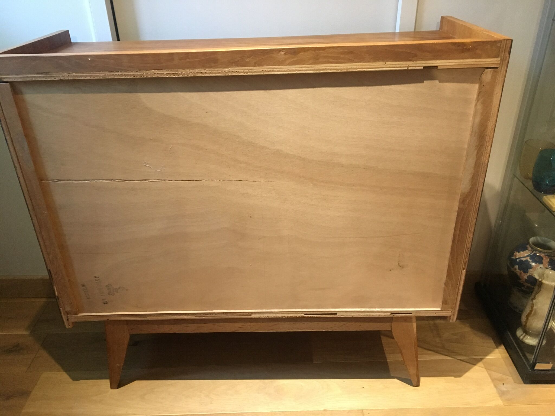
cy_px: 208
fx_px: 465
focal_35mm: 29
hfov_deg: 61.7
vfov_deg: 48.2
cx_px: 278
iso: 200
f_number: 2.2
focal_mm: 4.15
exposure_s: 1/20
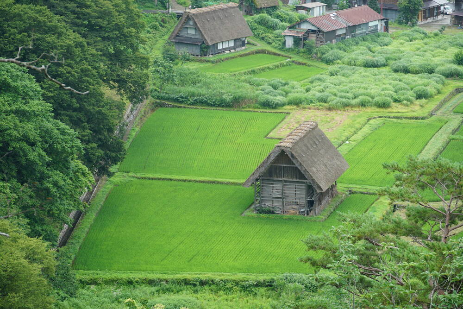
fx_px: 1679
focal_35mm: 130
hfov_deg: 15.7
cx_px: 232
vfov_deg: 10.5
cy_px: 154
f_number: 5.6
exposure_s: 1/160
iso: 250
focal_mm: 87
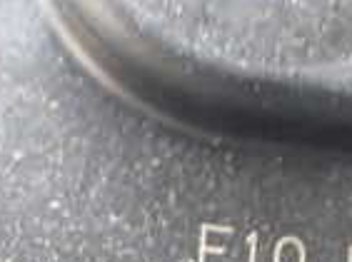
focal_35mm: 128
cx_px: 192
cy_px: 299
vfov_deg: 11.3
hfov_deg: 15.4
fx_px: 1298
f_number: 2.3
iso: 500
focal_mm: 5.4
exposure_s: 1/125
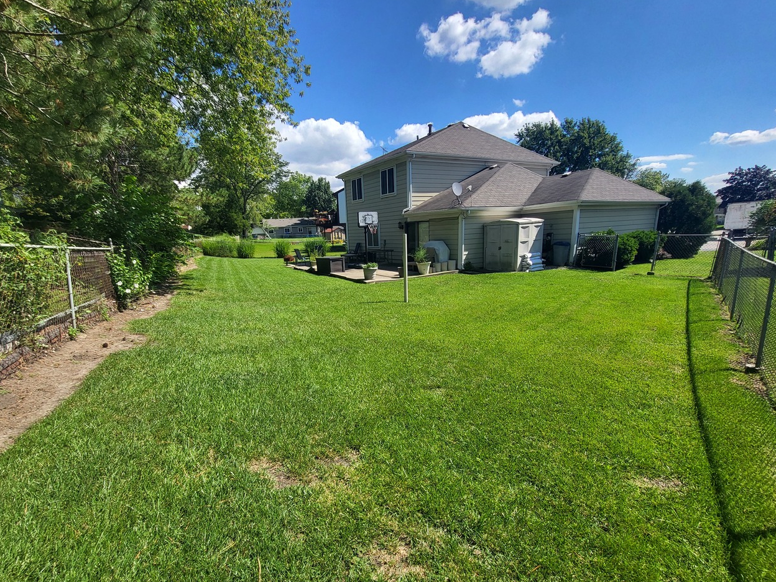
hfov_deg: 98.1
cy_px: 308
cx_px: 371
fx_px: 336
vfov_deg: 81.7
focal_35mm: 15
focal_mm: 1.74
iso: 32
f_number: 2.2
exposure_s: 1/861
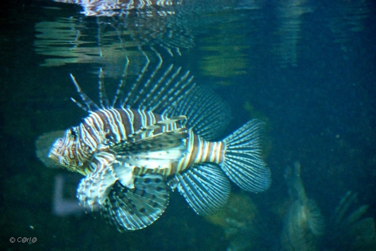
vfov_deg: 13.4
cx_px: 188
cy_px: 126
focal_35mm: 102
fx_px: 1066
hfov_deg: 20.0
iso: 1600
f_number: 4.2
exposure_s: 1/50
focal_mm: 68
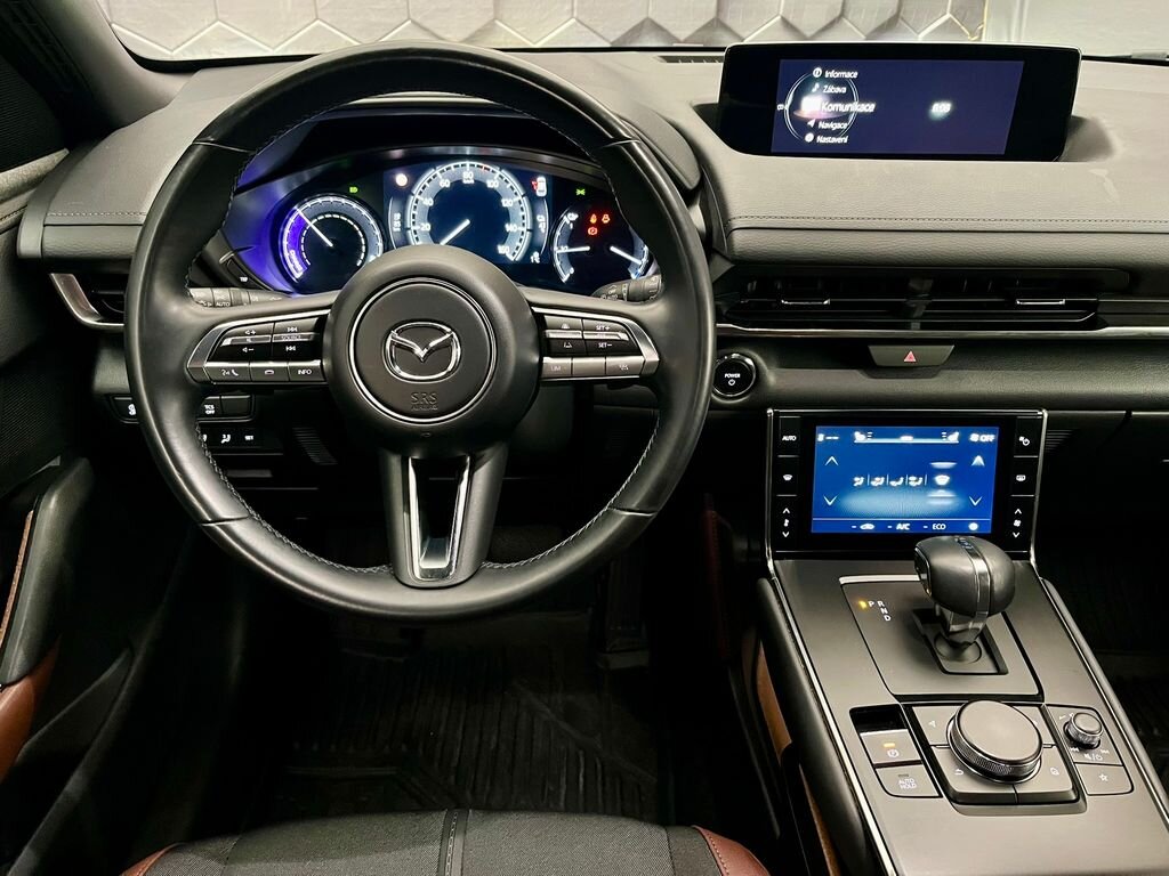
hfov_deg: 67.3
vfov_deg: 53.1
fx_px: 878
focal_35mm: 26
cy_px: 438
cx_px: 584
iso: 640
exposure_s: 1/30
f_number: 1.6
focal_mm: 5.1
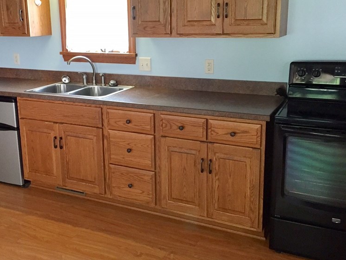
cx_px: 141
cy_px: 103
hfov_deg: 46.6
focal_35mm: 40
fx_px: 400
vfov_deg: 35.8
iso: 200
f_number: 2.2
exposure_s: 1/30
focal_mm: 4.15
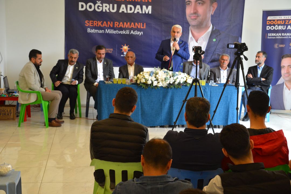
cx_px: 146
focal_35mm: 60
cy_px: 97
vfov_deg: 22.6
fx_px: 485
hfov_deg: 33.4
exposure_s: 1/60
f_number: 4.5
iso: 900
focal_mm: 40
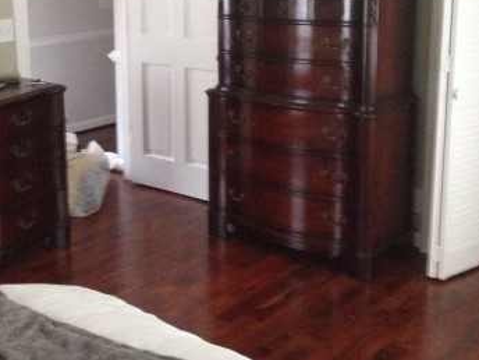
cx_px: 171
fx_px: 844
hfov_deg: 31.5
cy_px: 93
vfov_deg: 23.8
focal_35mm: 61
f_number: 2.4
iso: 640
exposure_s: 1/15
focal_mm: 4.28
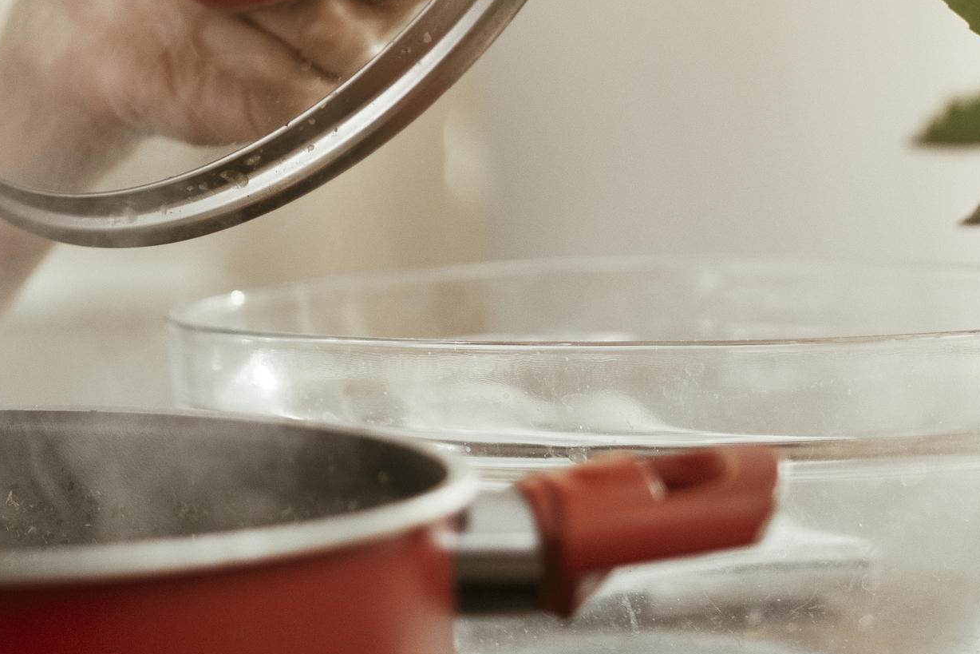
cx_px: -389
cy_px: -205
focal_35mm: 114
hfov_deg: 16.7
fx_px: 3103
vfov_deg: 11.7
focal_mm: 35
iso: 250
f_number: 2
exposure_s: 1/500
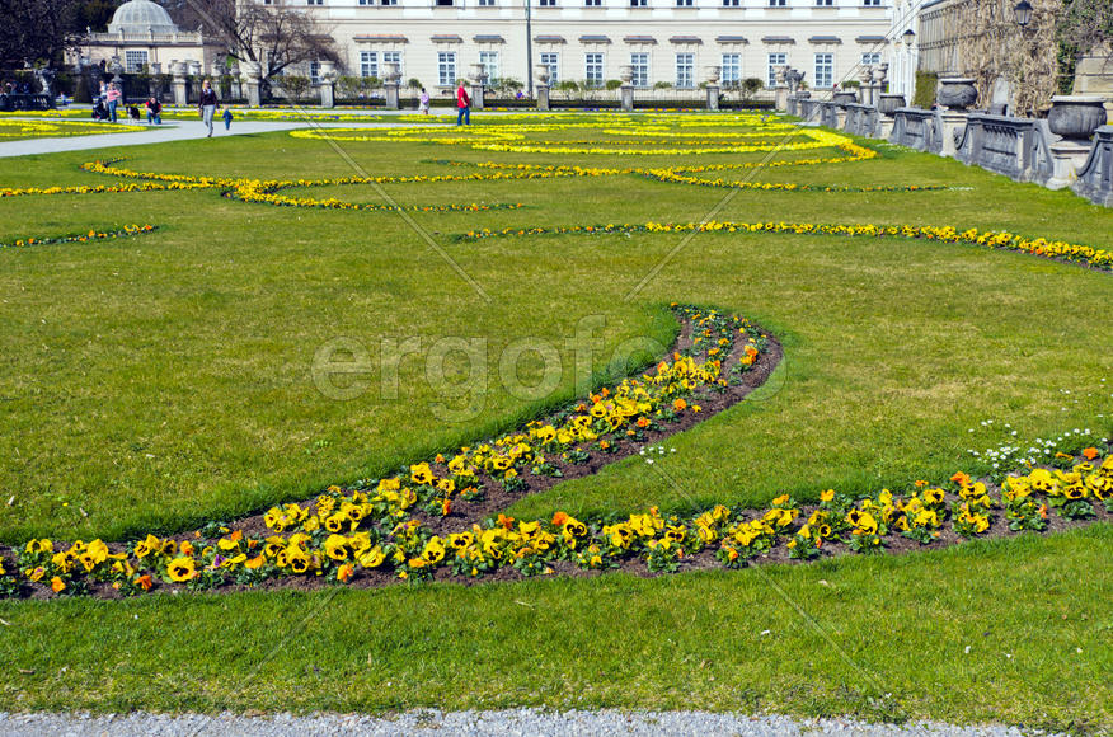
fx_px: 1296
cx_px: 556
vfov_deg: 31.7
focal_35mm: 42
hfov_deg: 46.5
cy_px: 368
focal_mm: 28
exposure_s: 1/250
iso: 100
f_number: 8
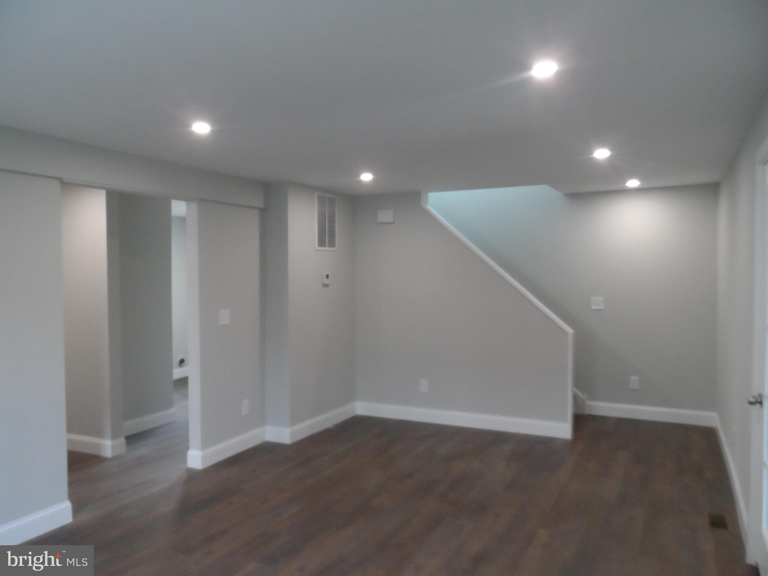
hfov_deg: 71.6
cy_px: 288
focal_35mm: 24
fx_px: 532
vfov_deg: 56.8
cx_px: 384
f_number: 3.2
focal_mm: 4
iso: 320
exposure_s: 1/30
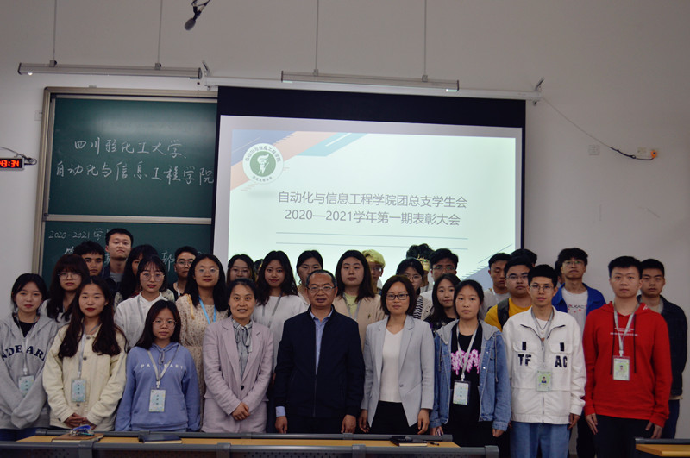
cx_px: 345
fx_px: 689
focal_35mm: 36
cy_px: 229
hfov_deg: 53.2
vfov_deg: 36.8
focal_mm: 24
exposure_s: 1/60
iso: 400
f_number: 4.2
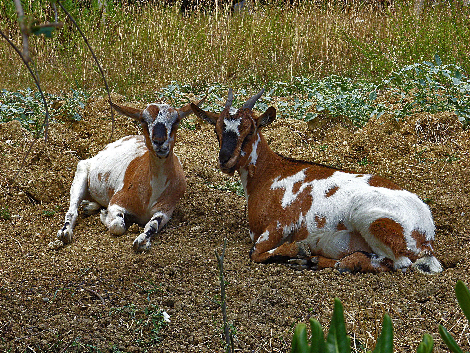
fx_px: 1738
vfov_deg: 11.6
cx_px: 235
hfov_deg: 15.4
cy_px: 176
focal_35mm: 128
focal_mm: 21.3
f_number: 6.8
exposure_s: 1/125
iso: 100
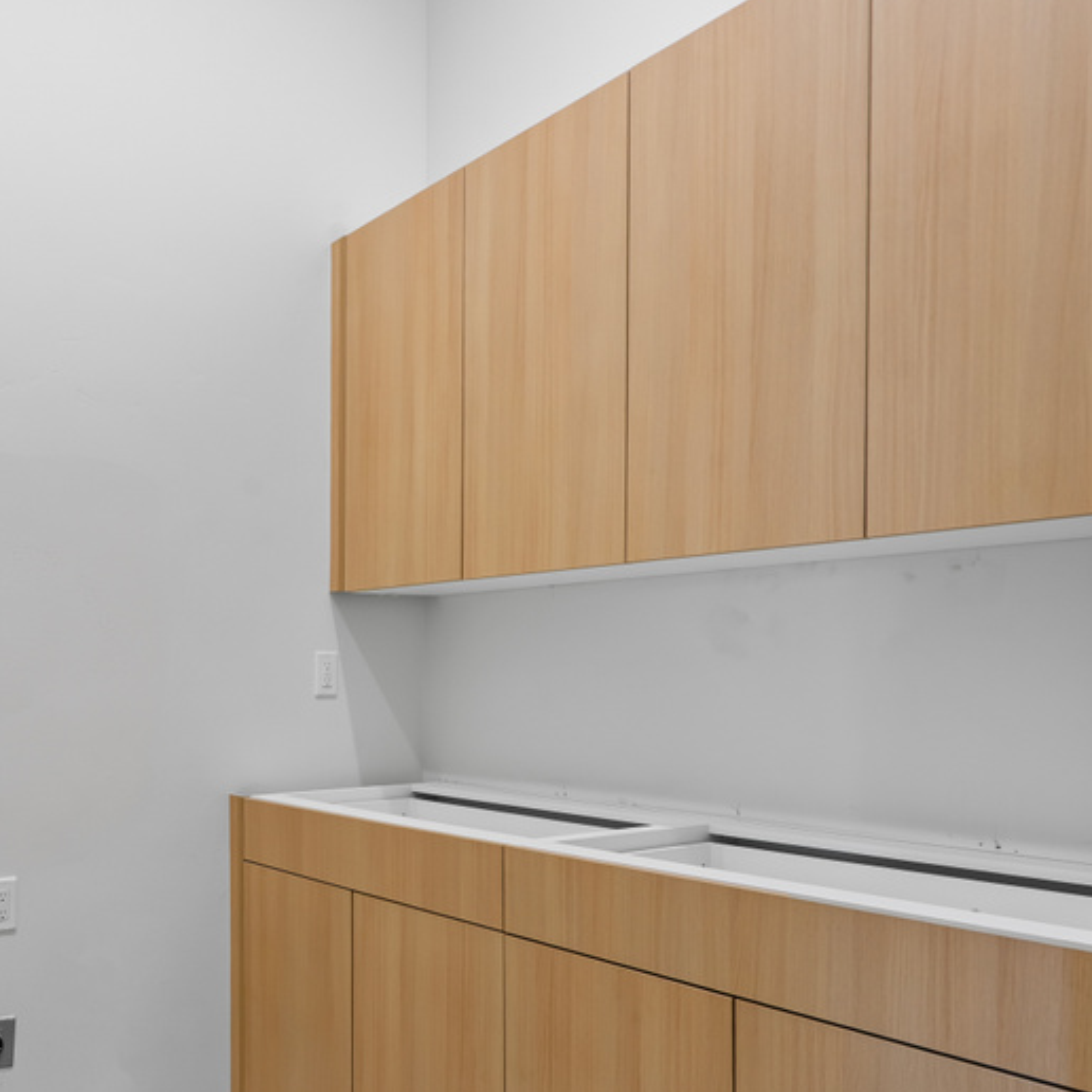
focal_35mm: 27
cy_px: 692
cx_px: 47
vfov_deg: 58.2
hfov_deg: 50.1
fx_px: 964
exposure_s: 1/2.5
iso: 250
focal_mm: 16
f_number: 9
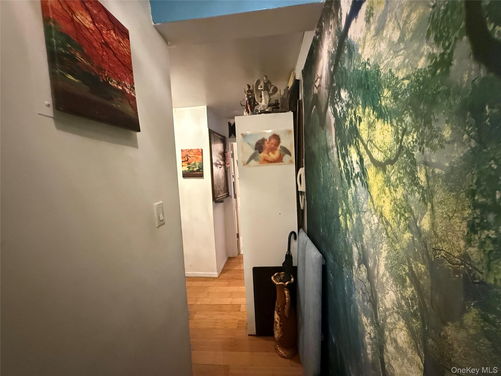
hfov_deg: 102.1
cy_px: 188
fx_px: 203
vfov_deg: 85.7
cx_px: 250
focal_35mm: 14
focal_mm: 2.22
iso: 1250
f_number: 2.2
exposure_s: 1/60
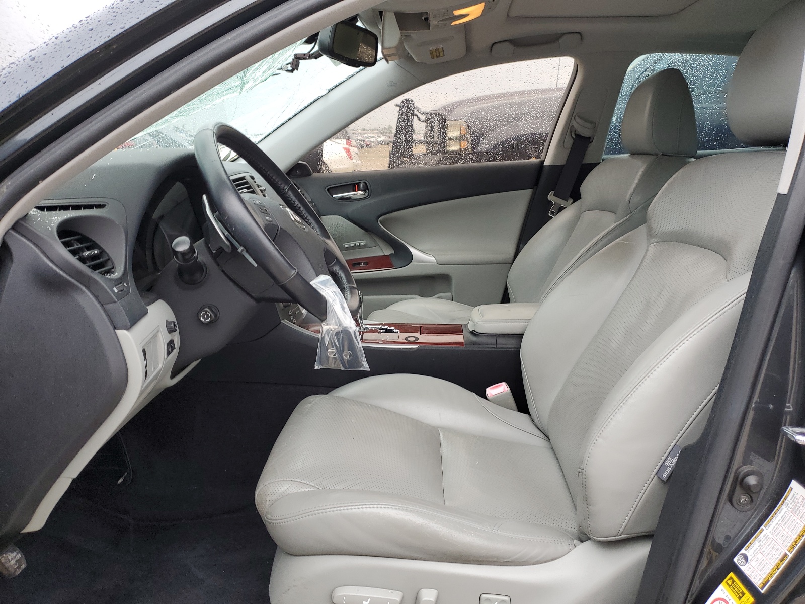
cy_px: 302
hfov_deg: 67.3
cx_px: 402
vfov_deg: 53.1
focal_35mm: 26
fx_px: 605
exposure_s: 1/123
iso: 50
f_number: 1.5
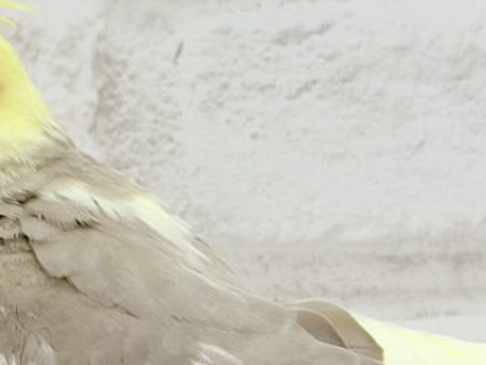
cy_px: 207
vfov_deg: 14.9
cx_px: 217
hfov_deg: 19.8
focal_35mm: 99
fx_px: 1390
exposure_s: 1/50
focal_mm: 5.96
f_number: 1.6
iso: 40
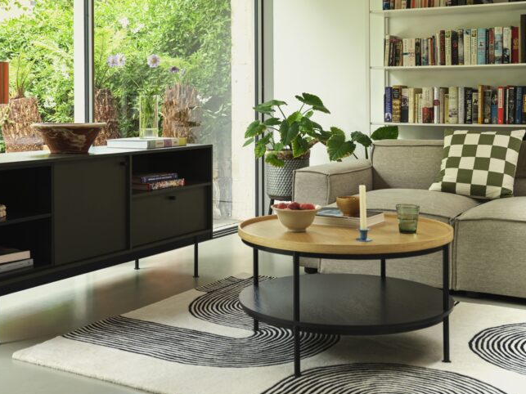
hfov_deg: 37.5
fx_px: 775
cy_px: 118
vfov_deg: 28.3
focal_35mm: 51
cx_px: 245
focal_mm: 40.3
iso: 320
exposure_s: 1/50
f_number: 5
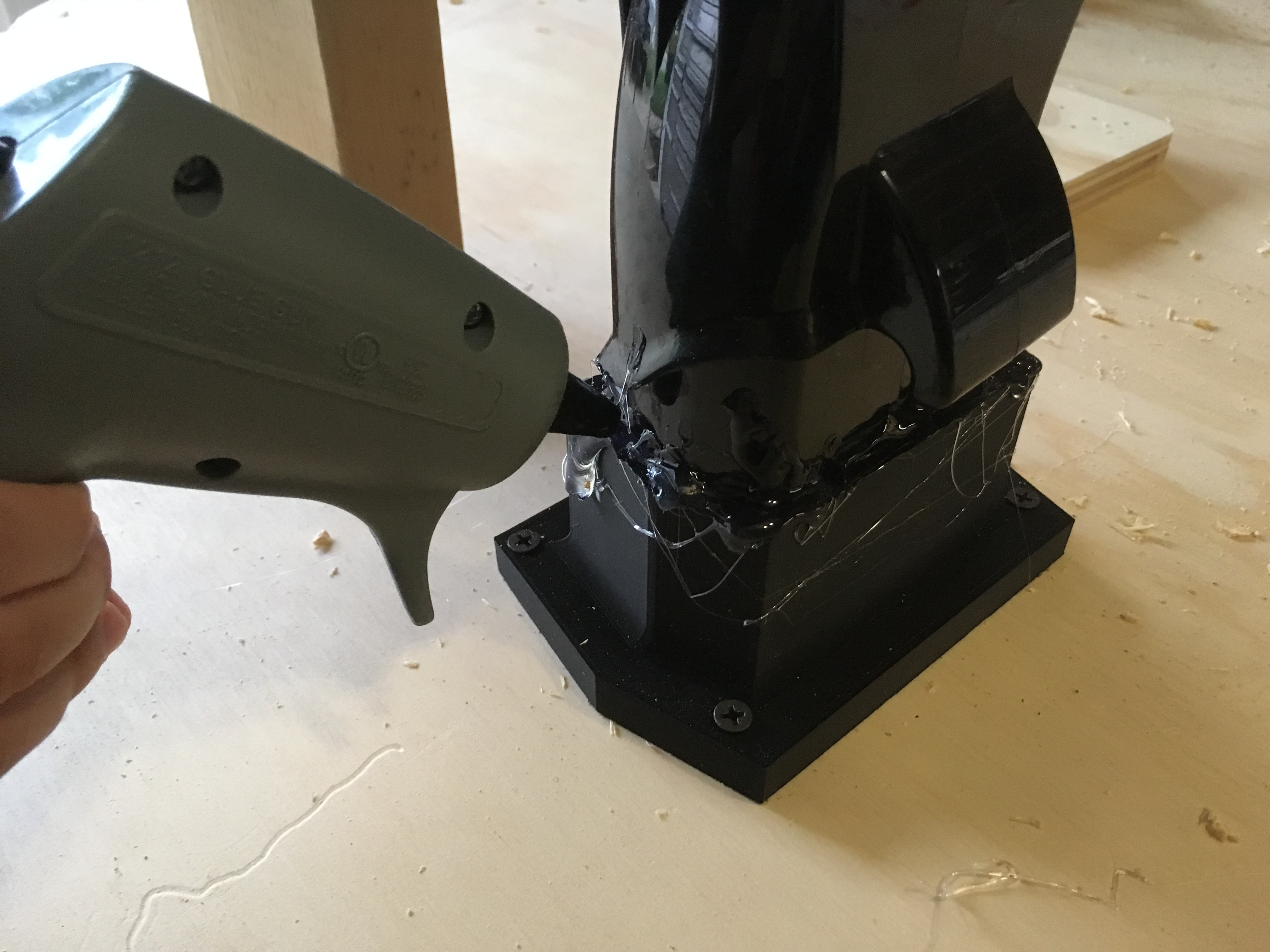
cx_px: 635
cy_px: 476
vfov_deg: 48.2
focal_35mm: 29
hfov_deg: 61.7
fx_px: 1064
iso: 200
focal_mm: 4.15
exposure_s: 1/30
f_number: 2.2
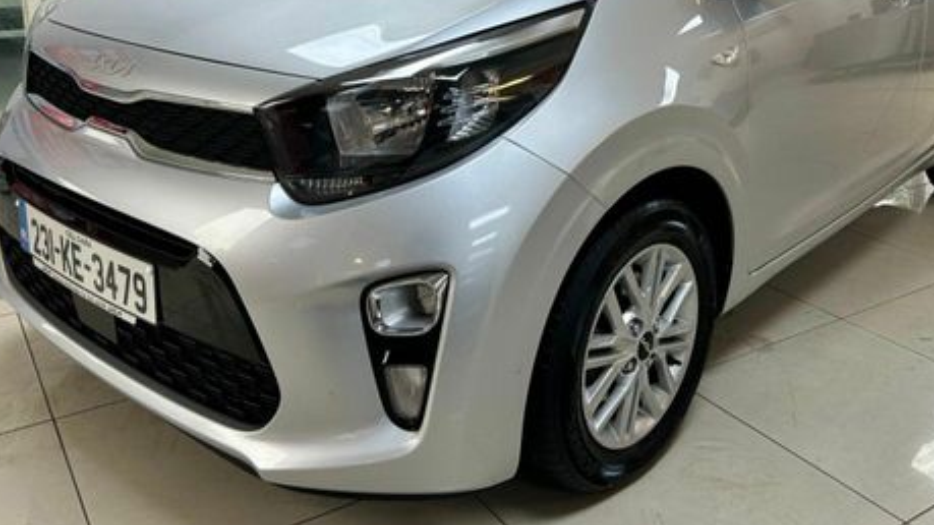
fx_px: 916
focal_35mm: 37
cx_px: 545
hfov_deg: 53.7
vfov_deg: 31.2
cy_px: 104
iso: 100
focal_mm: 5.7
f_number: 1.5
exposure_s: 1/100
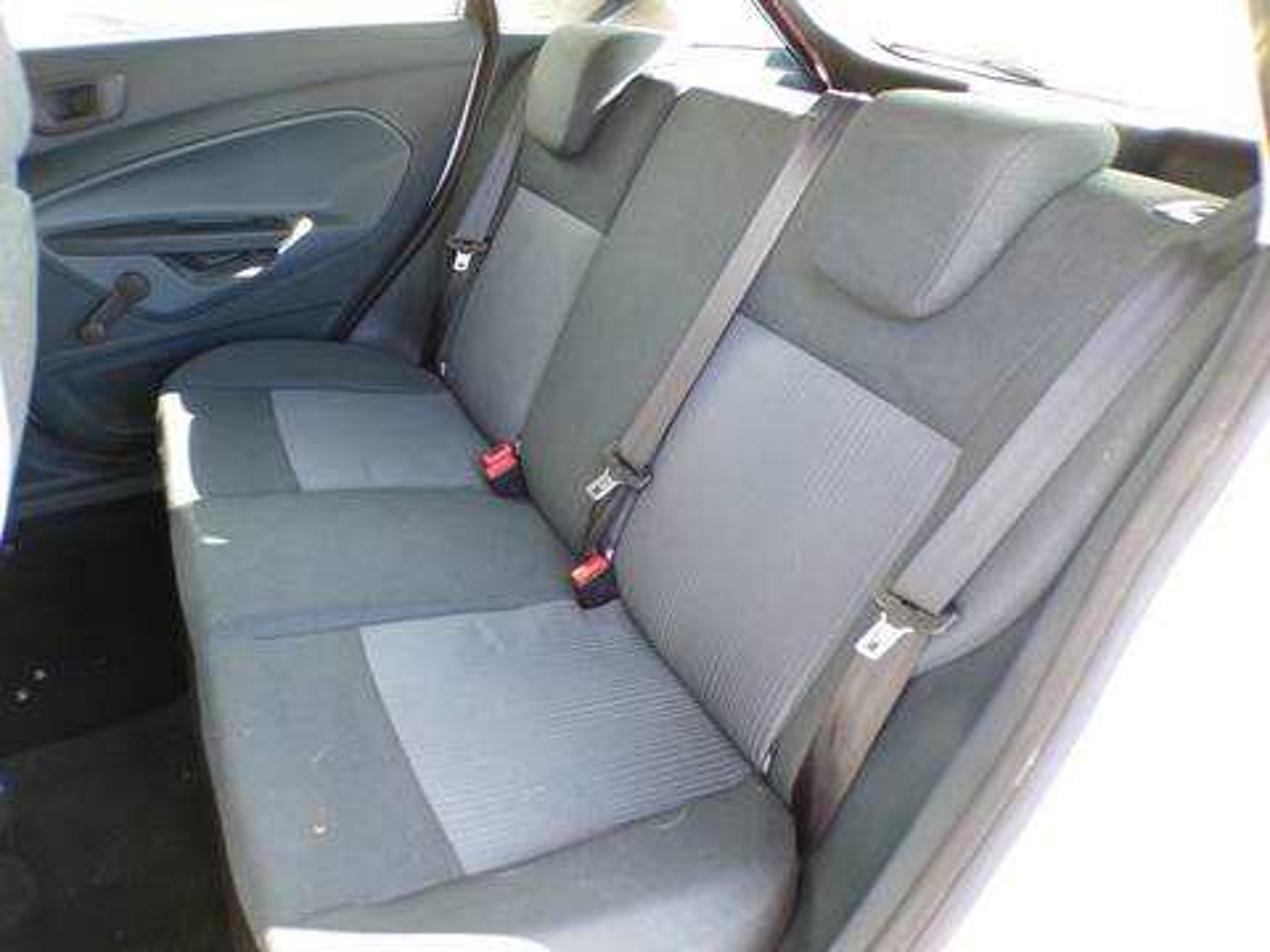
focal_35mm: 24
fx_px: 881
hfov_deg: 71.6
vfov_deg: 56.8
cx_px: 635
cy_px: 476
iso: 148
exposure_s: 1/34
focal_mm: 4.3
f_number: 3
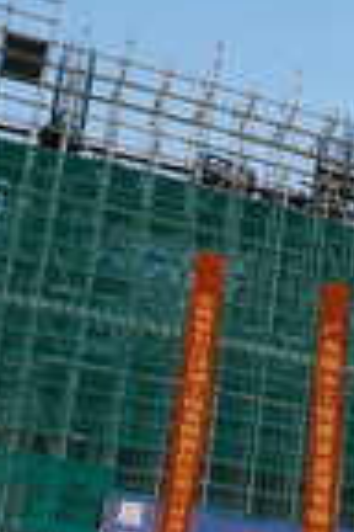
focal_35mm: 103
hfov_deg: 11.8
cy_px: 451
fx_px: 1519
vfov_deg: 19.6
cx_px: 725
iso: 160
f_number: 5.6
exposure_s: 1/280
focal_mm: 18
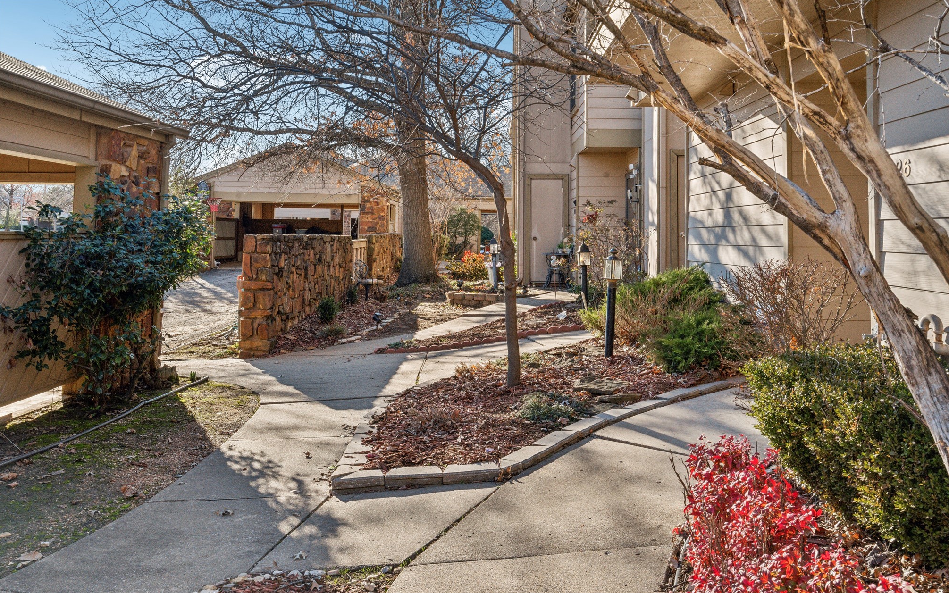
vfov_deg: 38.3
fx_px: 854
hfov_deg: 58.1
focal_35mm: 33
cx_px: 478
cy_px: 317
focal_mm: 32
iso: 800
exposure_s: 1/320
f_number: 13
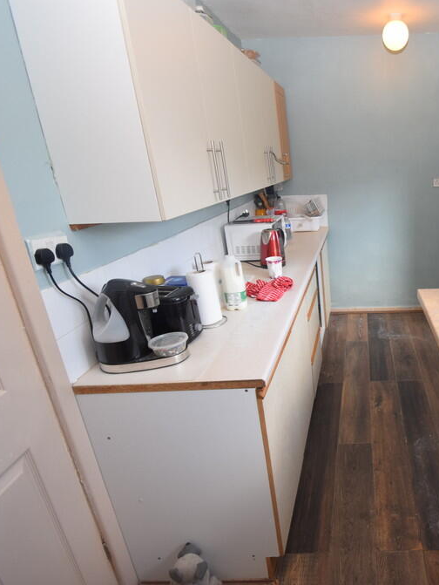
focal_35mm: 22
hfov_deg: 55.6
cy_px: 290
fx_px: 372
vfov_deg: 76.4
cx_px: 367
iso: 450
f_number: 4
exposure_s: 1/60
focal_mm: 10
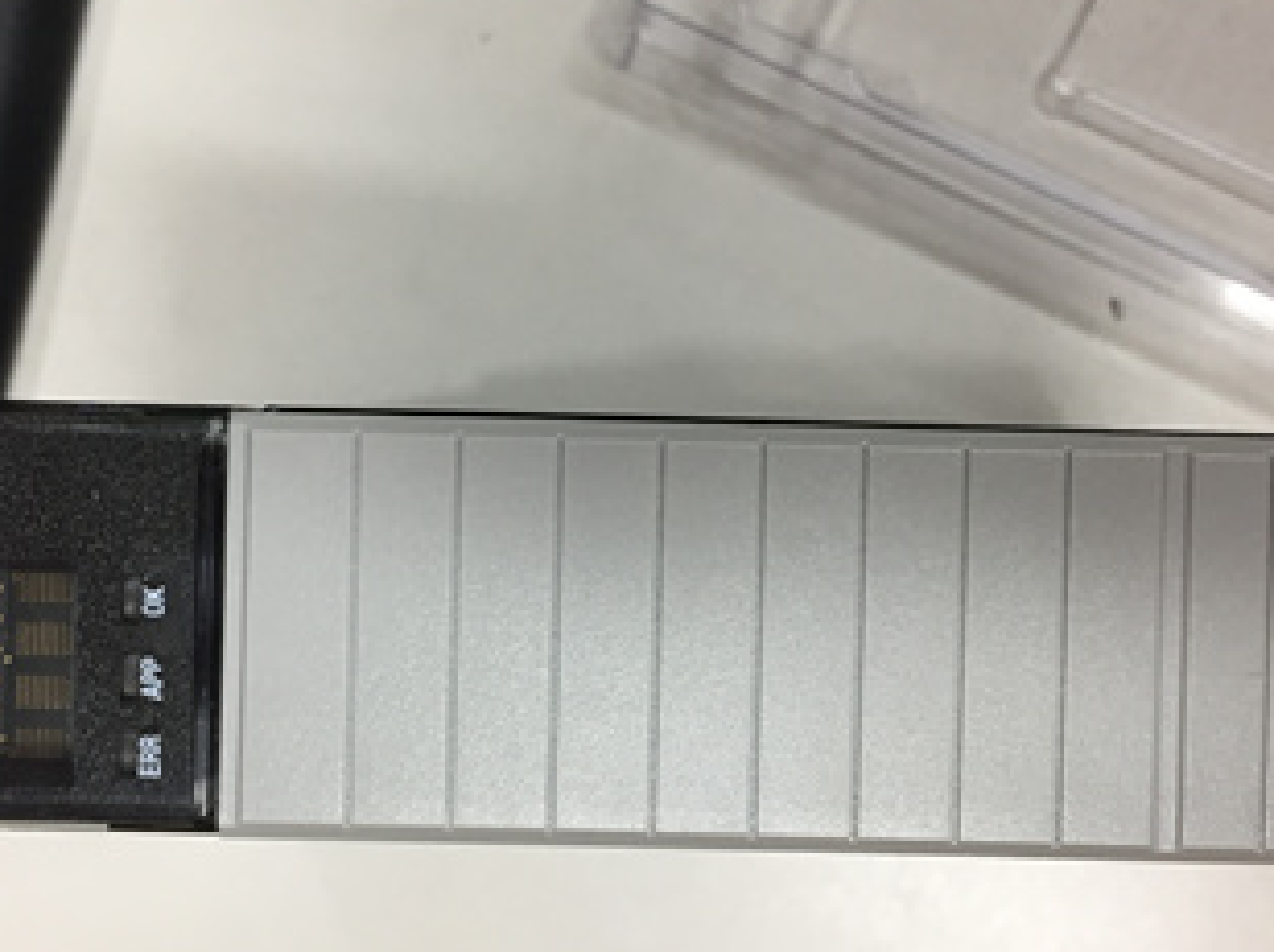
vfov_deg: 30.8
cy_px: 513
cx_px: 565
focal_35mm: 47
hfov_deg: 40.4
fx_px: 1728
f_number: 2.2
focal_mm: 4.15
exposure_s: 1/33
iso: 40
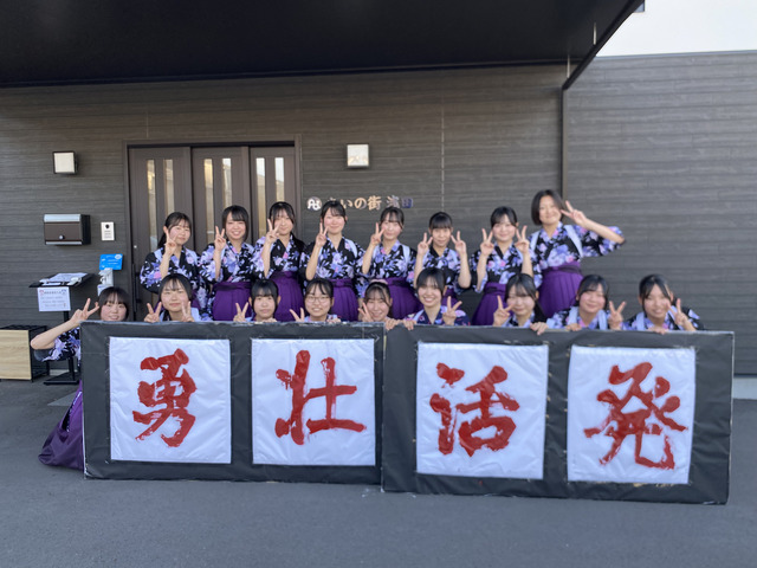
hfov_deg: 67.3
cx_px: 378
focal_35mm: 26
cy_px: 284
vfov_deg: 53.1
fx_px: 569
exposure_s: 1/291
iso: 32
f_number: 1.8
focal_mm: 4.25
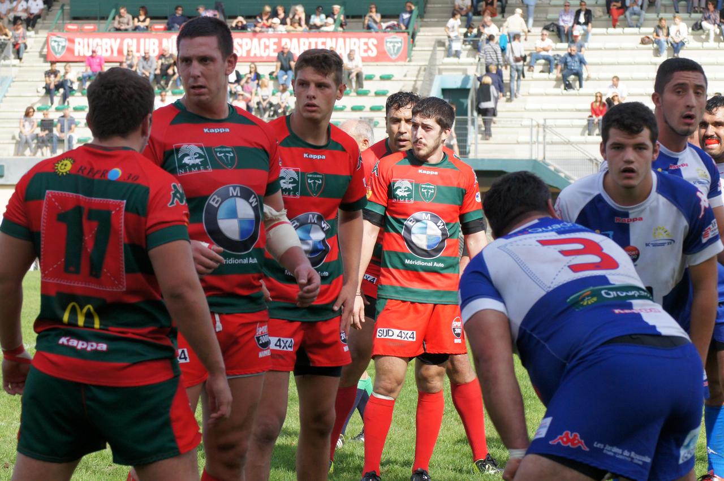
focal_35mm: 150
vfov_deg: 9.1
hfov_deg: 13.7
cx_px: 362
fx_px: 3014
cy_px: 240
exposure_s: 1/1000
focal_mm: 100
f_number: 8
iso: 800
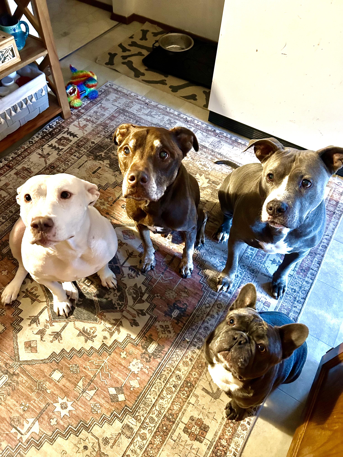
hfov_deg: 53.1
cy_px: 228
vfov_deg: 67.3
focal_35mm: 26
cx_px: 172
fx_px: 344
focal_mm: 5.7
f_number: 1.5
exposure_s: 1/30
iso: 800
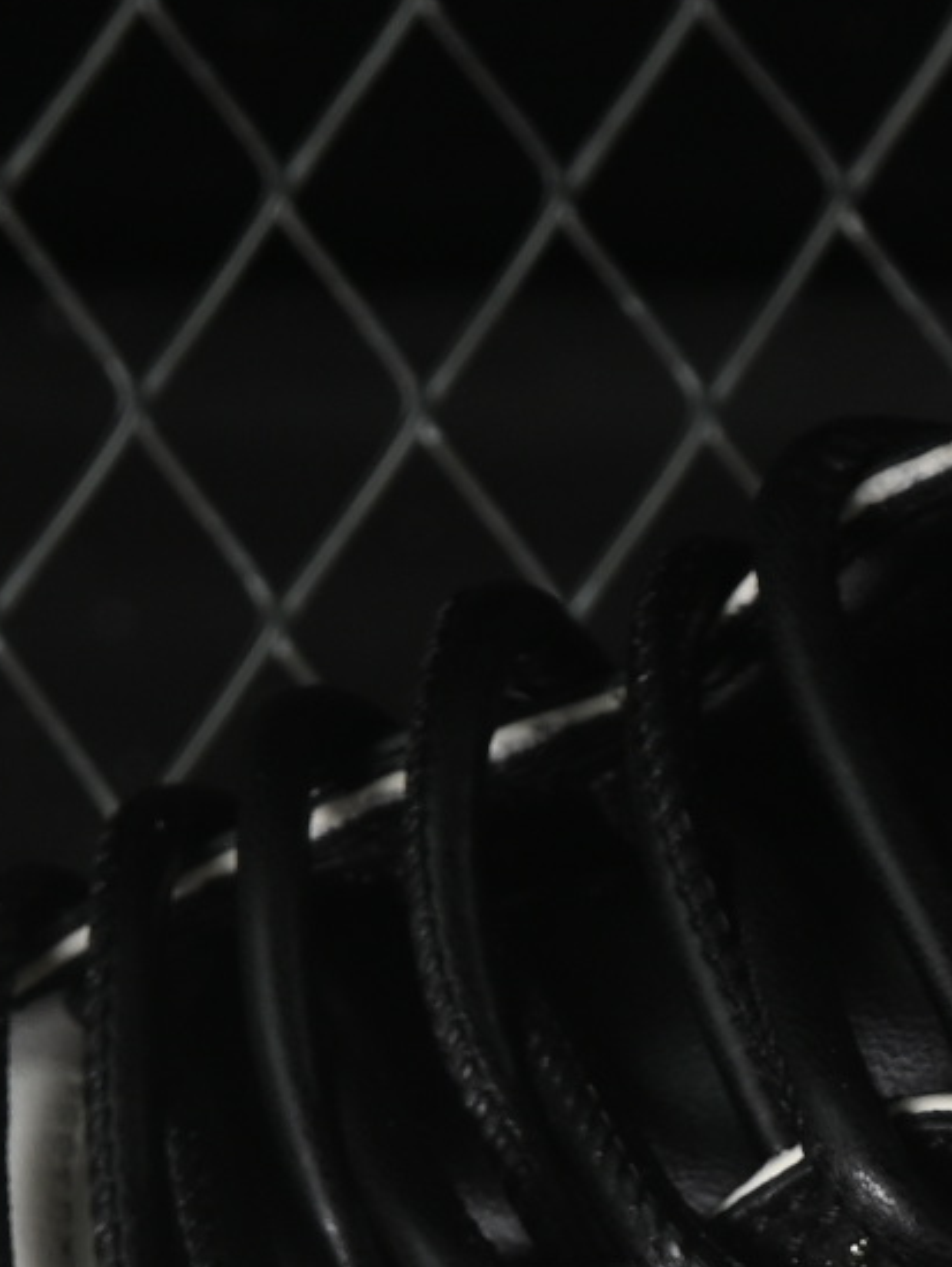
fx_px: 13374
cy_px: 1864
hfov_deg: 4.1
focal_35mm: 365
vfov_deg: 5.4
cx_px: 887
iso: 160
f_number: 6.3
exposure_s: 1/50
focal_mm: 50
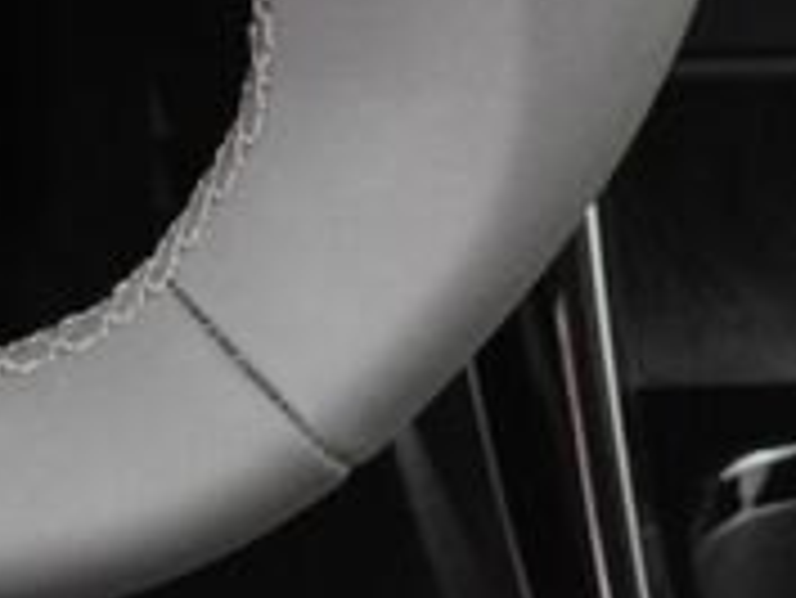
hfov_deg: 8.5
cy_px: -594
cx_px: -612
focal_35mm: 224
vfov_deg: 6.4
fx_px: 5154
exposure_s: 1/100
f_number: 1.9
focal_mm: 5.52
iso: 200
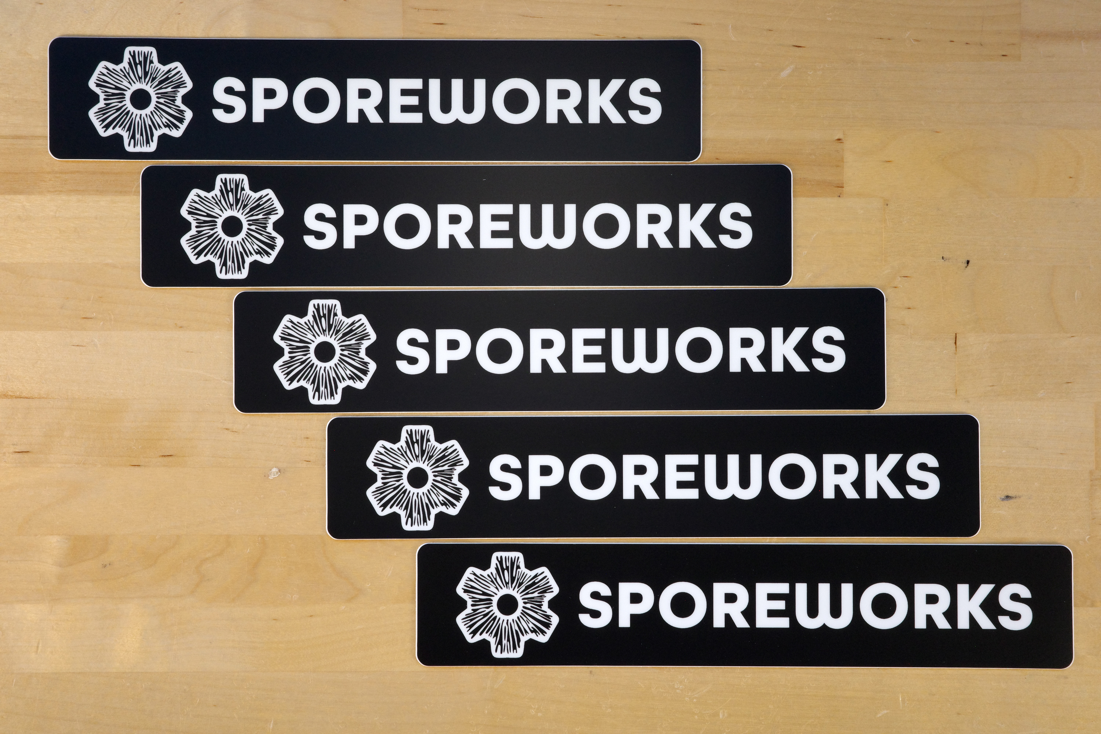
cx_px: 550
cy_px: 367
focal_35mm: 40
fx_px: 1223
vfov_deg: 33.4
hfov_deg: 48.5
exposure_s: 1/40
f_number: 8
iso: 640
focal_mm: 26
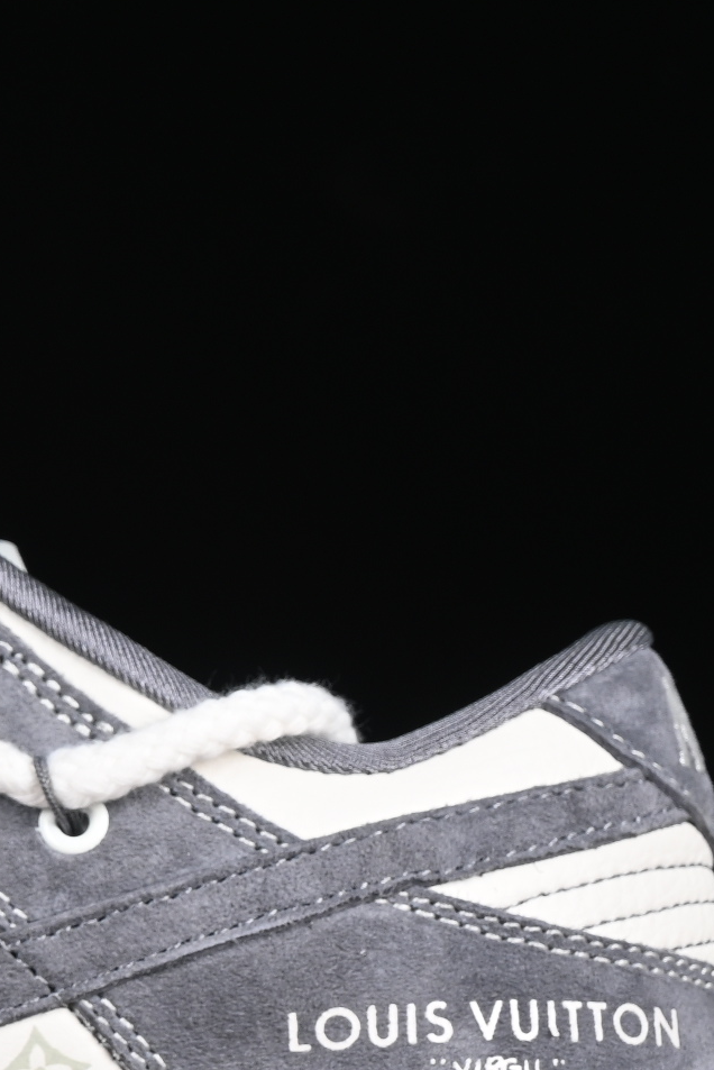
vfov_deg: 9.4
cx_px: -339
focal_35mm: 219
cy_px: 774
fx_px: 6510
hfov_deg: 6.2
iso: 160
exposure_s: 1/80
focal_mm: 50
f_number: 7.1
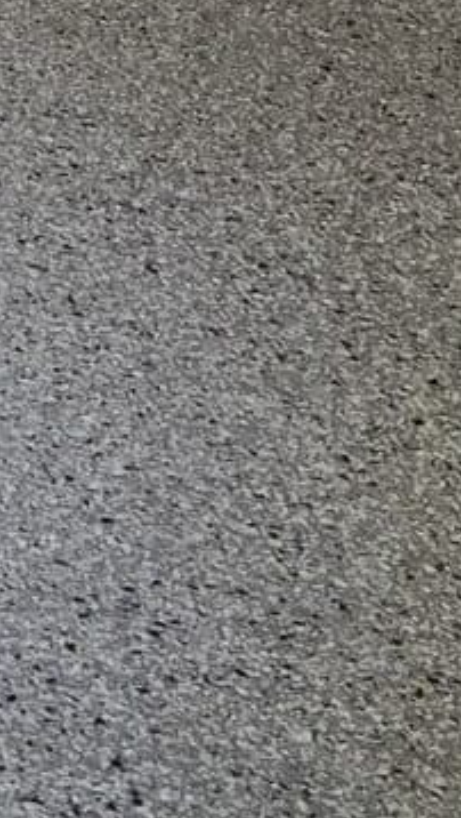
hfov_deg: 5.8
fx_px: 3881
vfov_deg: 10.4
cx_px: -1374
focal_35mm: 179
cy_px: -1113
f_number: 1.7
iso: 250
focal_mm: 6.3
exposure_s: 1/120
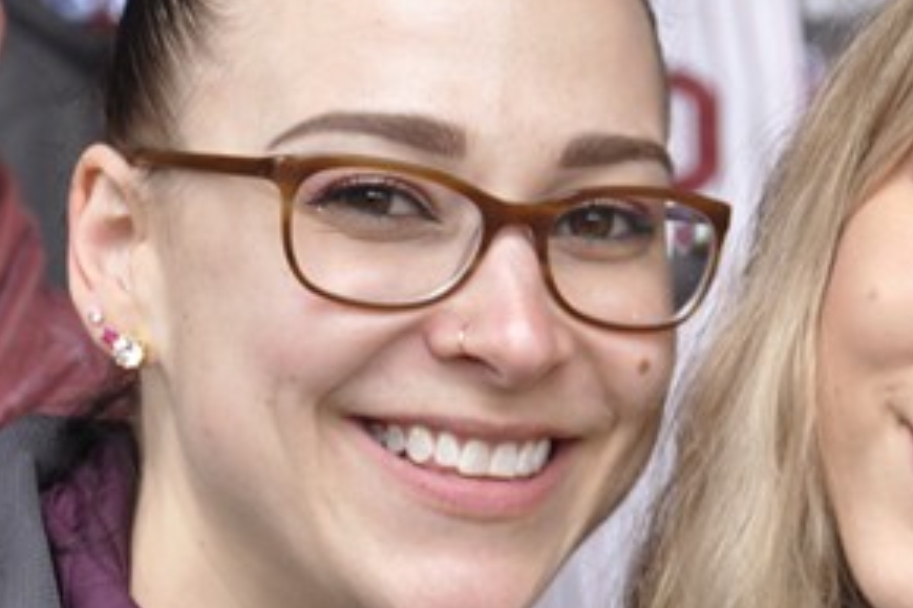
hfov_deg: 9.3
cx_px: 1149
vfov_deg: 6.3
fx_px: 5500
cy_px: 302
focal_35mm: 217
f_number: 4.8
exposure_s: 1/125
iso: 400
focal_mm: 42
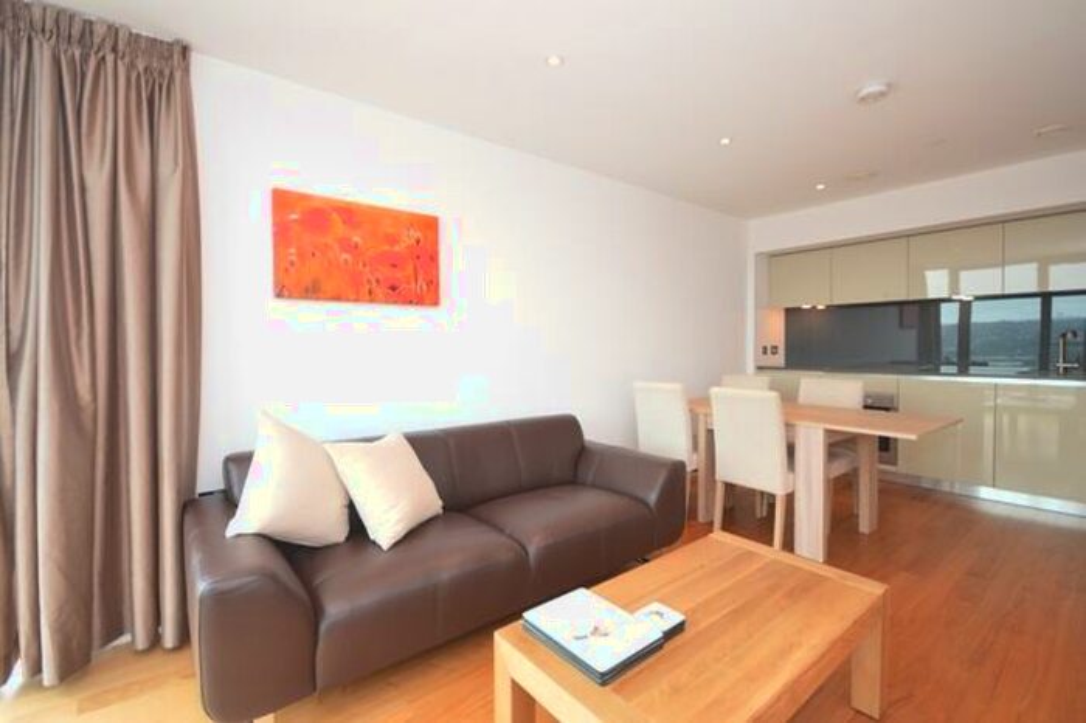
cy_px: 362
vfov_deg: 77.3
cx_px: 543
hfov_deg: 100.4
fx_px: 452
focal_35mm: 15
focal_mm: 10
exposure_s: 1/80
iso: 400
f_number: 4.5
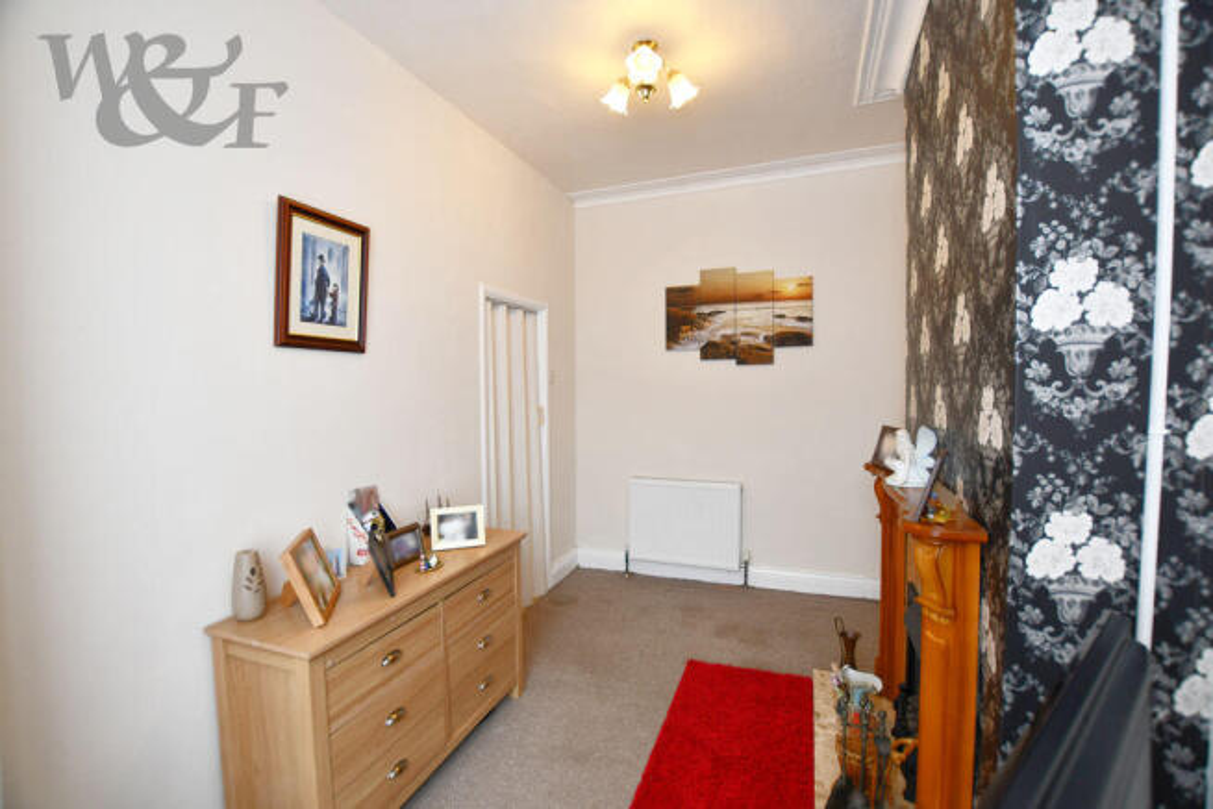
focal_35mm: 15
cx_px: 606
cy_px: 404
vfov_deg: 77.4
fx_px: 505
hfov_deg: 100.4
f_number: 4
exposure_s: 1/60
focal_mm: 10
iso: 320
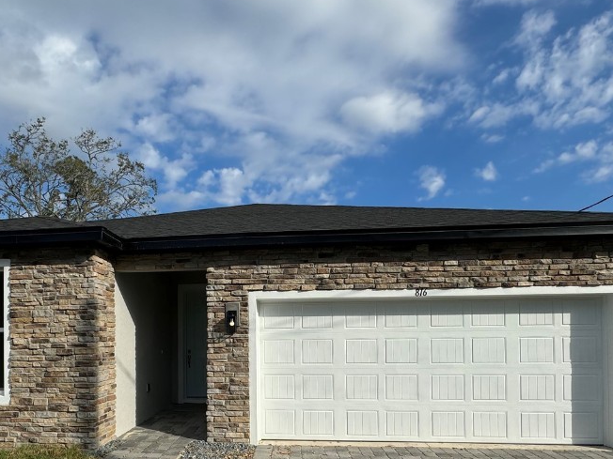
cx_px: 252
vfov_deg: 58.6
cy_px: 331
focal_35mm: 22
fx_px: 390
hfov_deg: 75.7
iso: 50
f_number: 2.2
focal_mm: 2.22
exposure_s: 1/2874
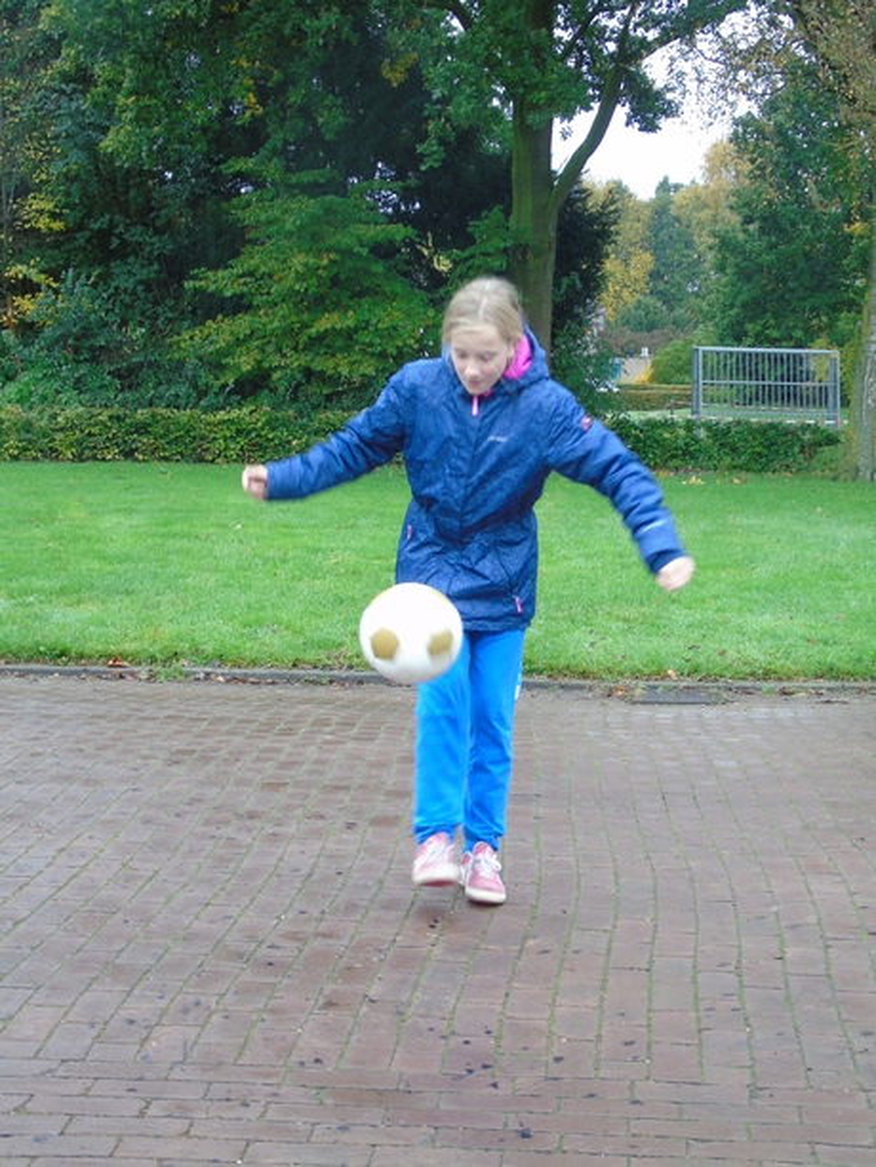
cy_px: 584
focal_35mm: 62
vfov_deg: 31.2
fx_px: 2091
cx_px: 438
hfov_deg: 23.7
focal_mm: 11
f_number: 4.5
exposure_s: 1/50
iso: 80
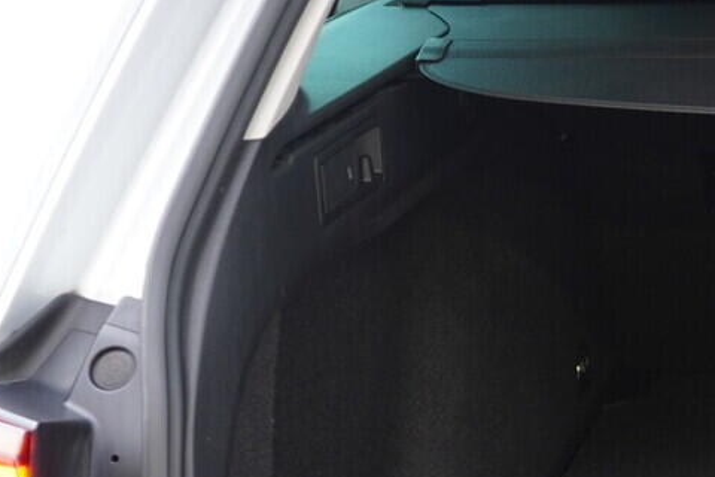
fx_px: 2145
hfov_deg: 17.3
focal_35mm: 108
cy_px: 380
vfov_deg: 12.6
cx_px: 1026
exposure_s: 1/40
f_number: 2.8
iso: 320
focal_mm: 24
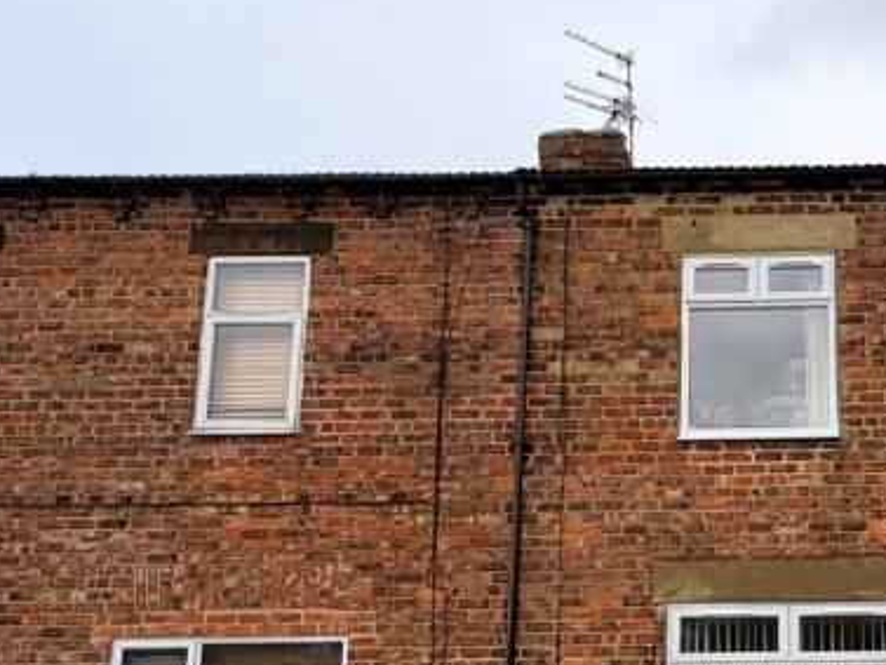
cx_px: 790
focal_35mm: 38
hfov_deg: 44.7
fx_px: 973
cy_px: 512
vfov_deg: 36.7
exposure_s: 1/146
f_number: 2.2
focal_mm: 2.22
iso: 40
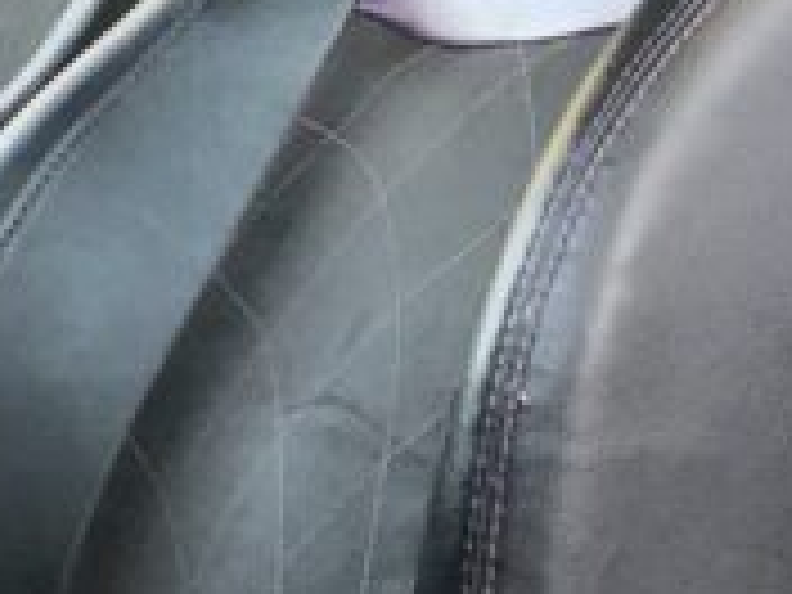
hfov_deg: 15.1
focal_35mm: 127
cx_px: -117
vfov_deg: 11.6
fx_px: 2906
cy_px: 94
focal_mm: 3.99
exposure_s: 1/30
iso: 40
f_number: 1.8
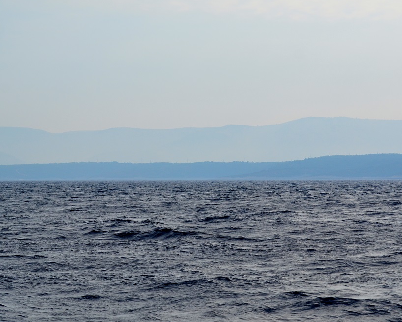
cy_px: 161
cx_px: 190
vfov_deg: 12.9
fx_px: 1428
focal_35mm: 120
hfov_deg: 16.0
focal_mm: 70
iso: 400
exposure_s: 1/3200
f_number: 5.6
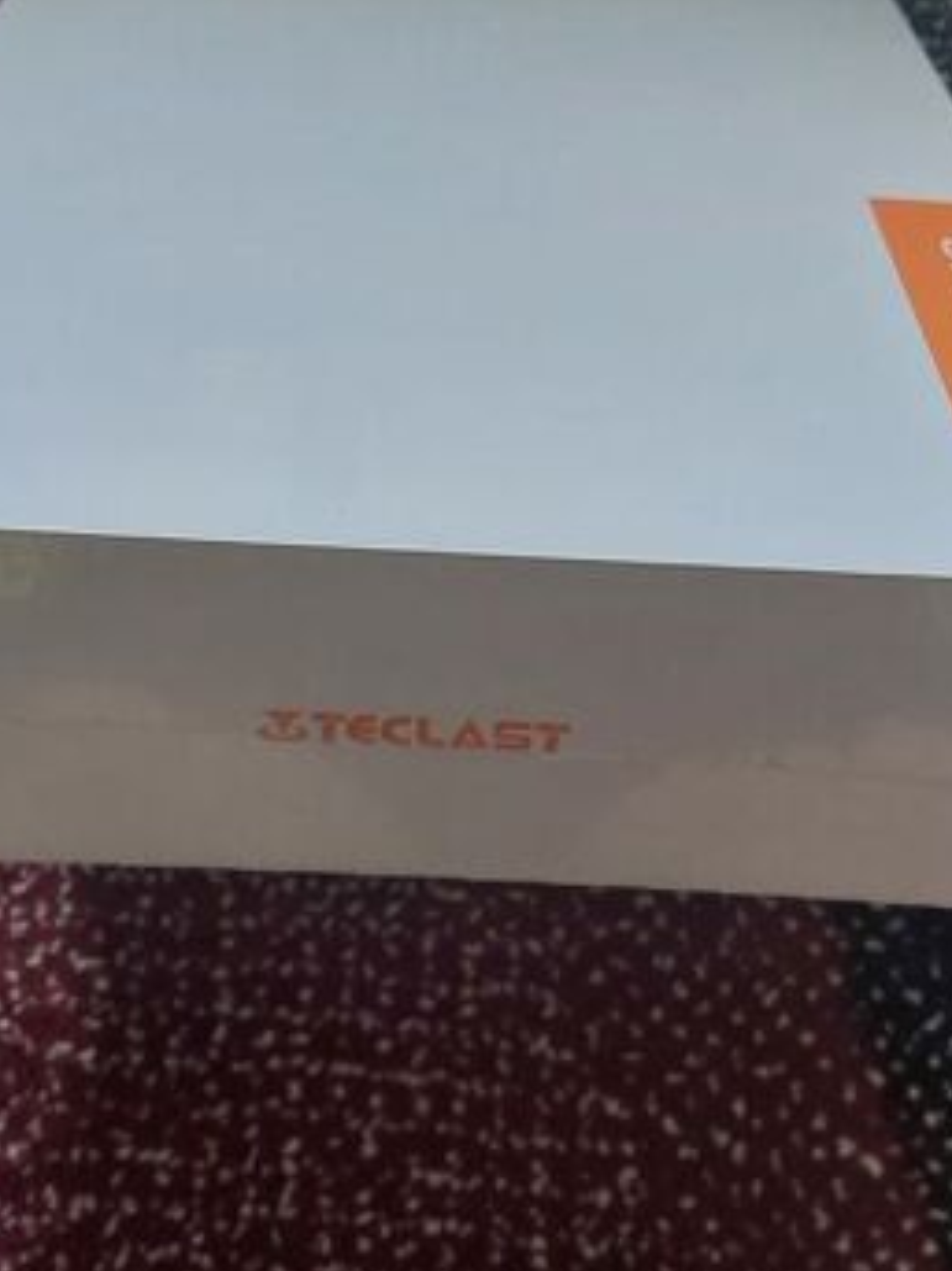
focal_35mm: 56
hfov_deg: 26.1
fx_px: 2055
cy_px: 585
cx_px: 441
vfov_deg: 34.3
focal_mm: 4.6
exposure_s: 1/50
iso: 200
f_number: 1.8
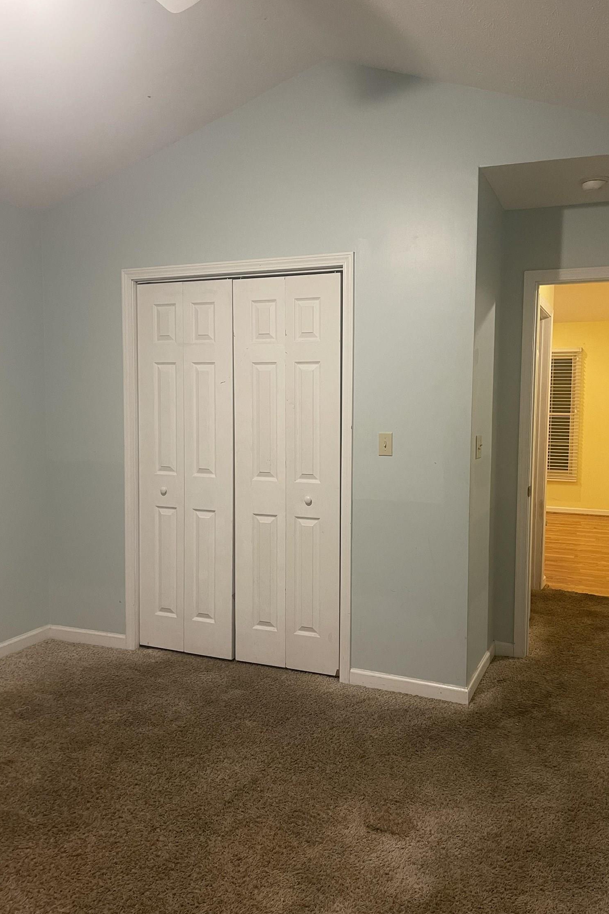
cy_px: 451
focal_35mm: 28
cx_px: 338
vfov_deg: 65.5
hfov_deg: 46.3
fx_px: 711
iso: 250
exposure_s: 1/60
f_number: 1.6
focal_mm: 5.1
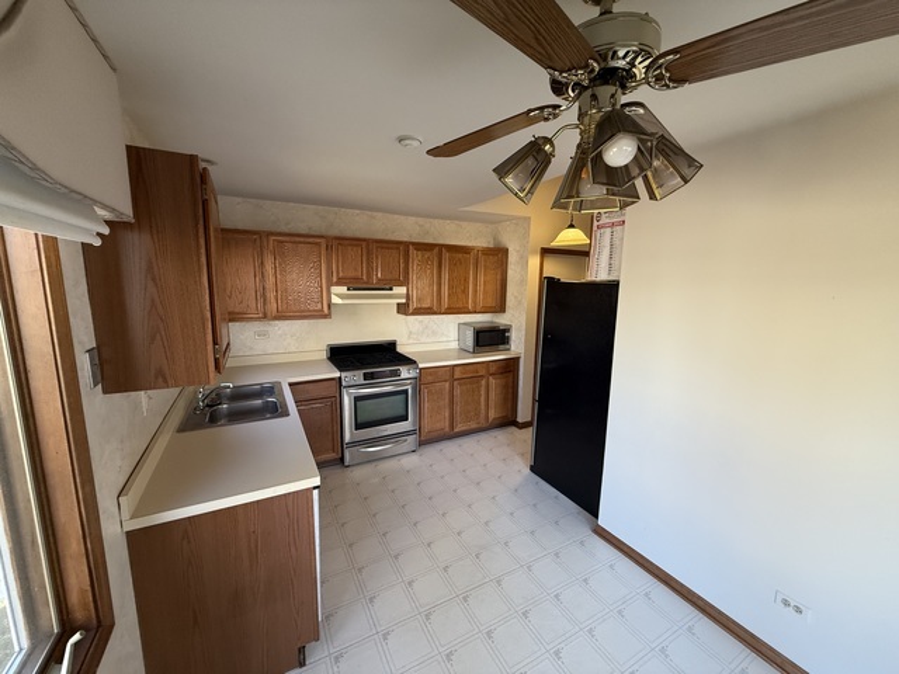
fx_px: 364
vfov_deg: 85.7
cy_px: 337
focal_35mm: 14
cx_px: 450
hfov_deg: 102.1
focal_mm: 2.22
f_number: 2.2
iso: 250
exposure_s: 1/60
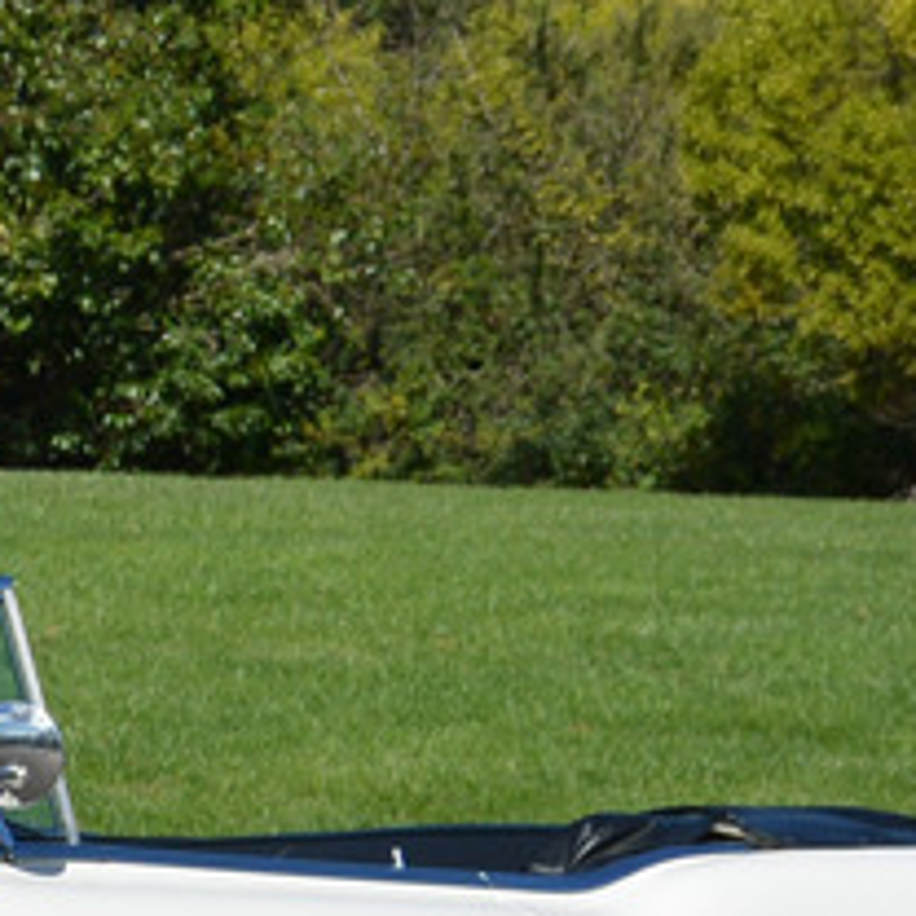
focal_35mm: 253
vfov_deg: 6.9
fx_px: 7574
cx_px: -436
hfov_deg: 6.8
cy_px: 1002
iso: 100
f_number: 5.3
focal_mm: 23.1
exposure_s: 1/800
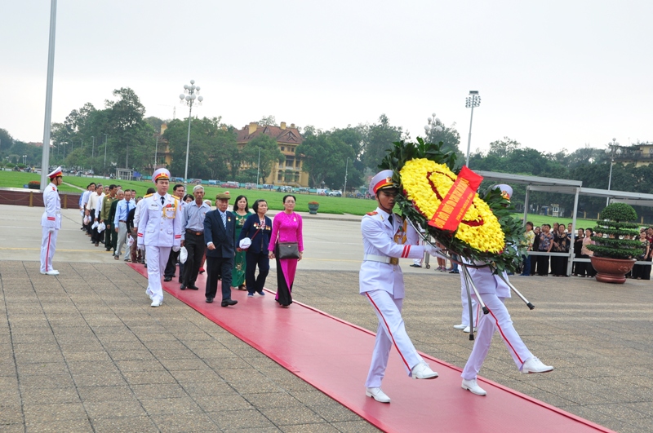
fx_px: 734
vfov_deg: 32.9
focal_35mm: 40
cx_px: 326
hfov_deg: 48.0
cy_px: 216
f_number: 8
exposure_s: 1/125
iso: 320
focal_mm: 27
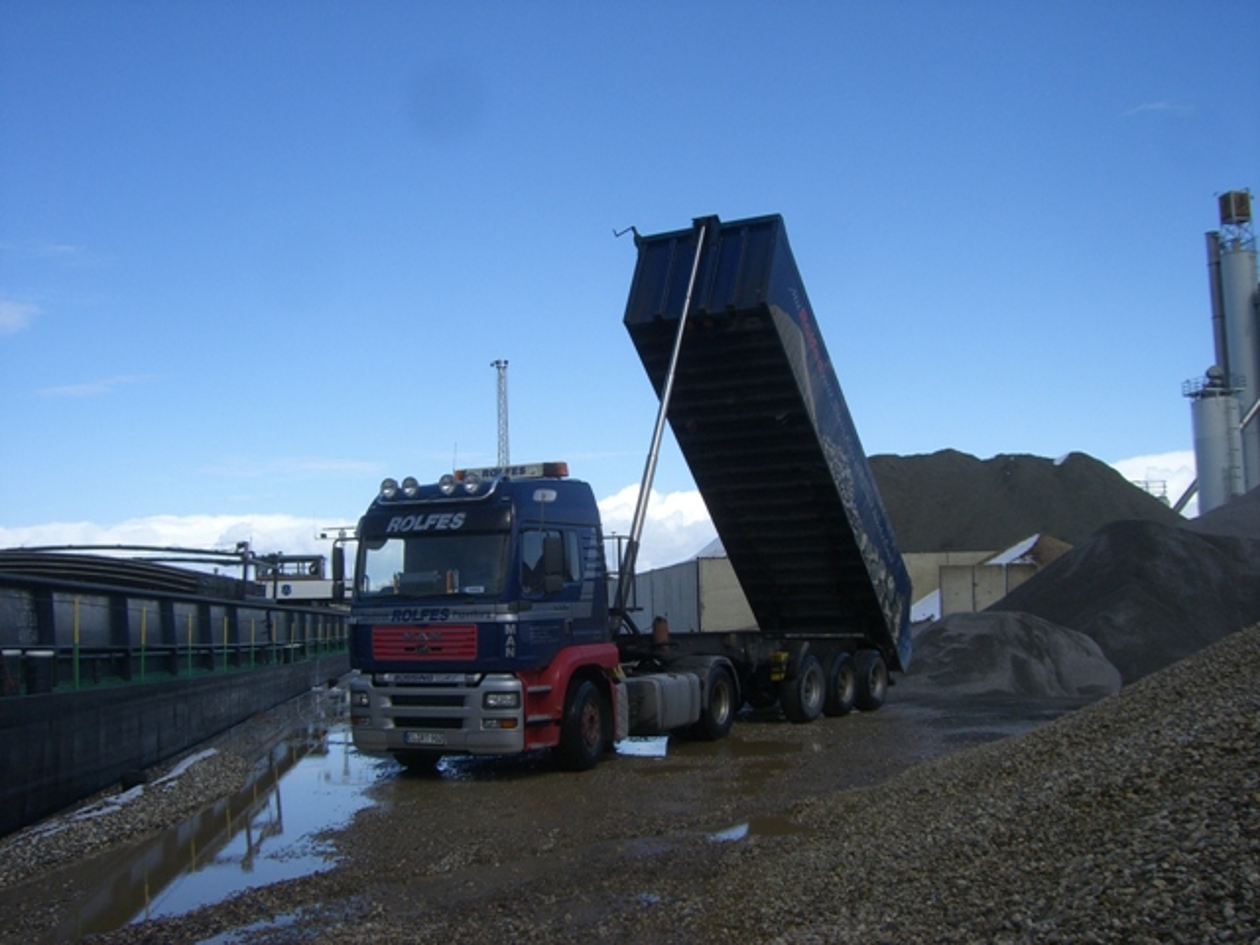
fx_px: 1383
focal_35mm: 38
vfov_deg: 37.7
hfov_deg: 49.0
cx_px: 630
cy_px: 472
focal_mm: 6.2
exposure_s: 1/800
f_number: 4.3
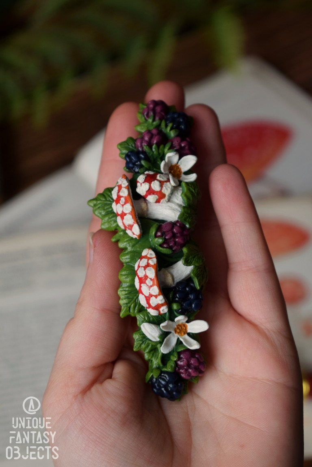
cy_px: 234
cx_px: 156
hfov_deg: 16.6
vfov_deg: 24.6
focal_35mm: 82
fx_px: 1072
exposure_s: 1/60
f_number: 5.6
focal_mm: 55
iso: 450
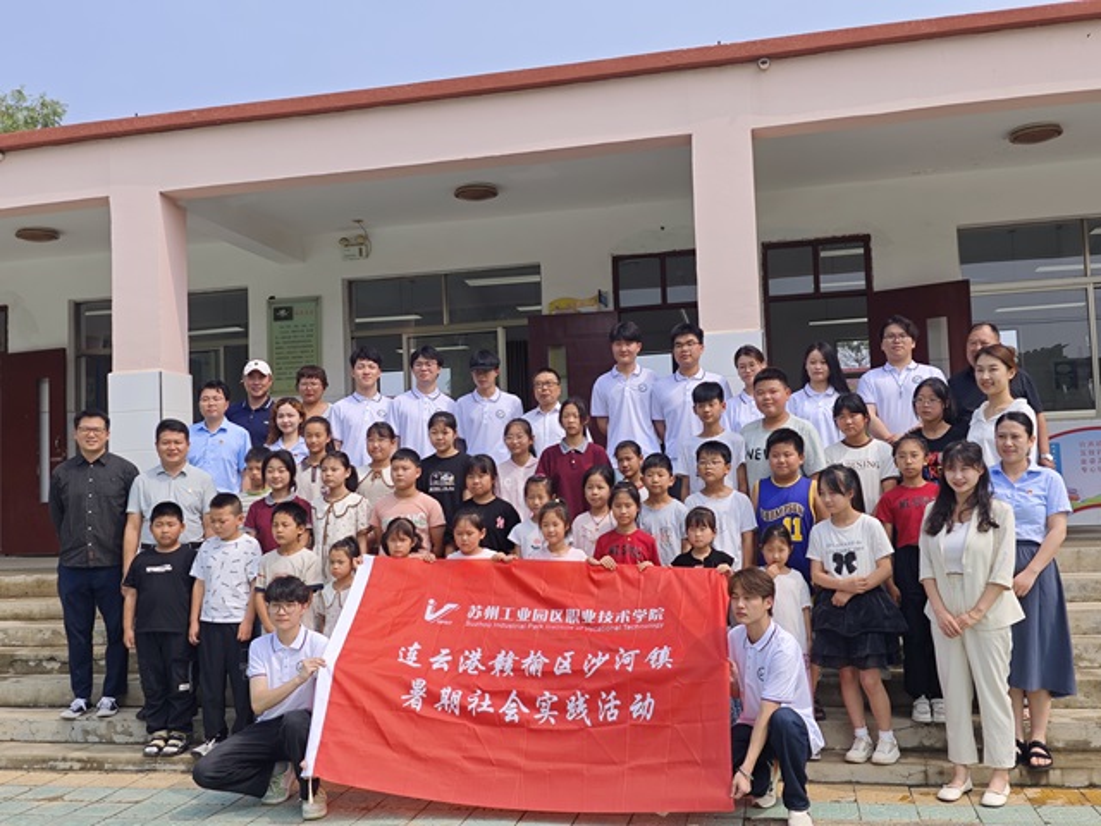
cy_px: 413
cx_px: 550
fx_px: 1050
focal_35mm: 33
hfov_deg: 55.4
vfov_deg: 42.9
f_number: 1.6
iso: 50
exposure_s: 1/3111
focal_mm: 6.55
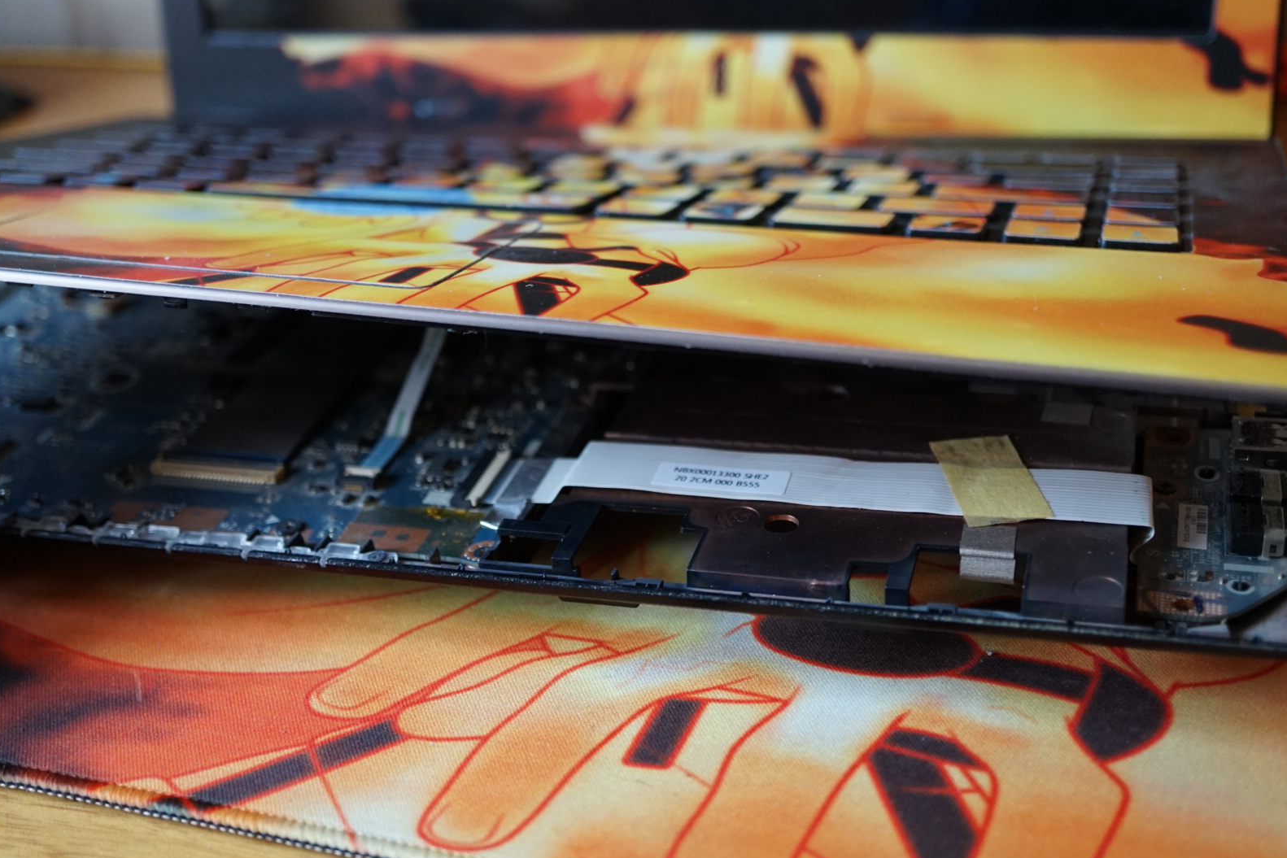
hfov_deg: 42.7
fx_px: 1645
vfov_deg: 29.3
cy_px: 430
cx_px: 636
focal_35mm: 46
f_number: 3.5
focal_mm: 30
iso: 1000
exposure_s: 1/60
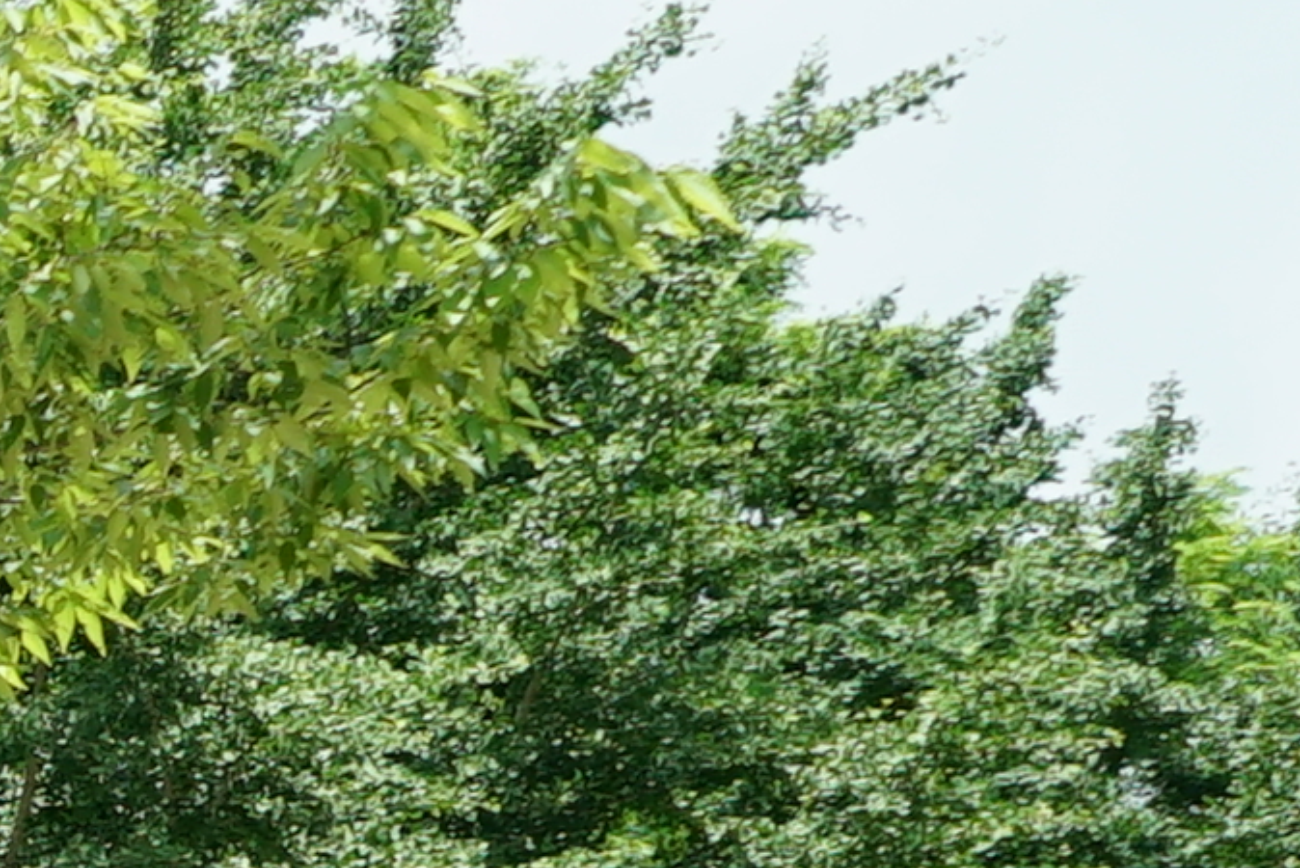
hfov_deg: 11.0
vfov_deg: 8.6
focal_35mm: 151
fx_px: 5455
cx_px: -1998
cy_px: 1701
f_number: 9
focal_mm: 24
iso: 400
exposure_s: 1/400
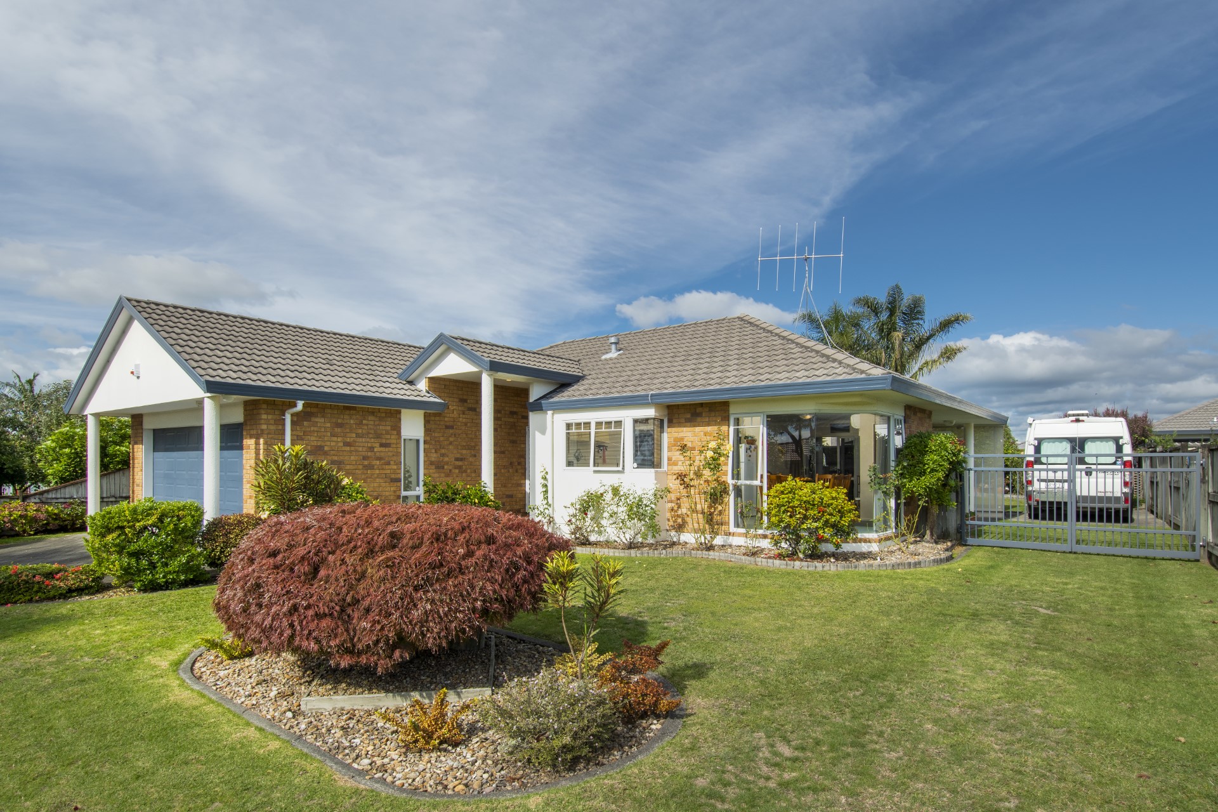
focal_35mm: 18
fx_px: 609
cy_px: 406
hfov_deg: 90.0
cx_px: 609
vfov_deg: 67.4
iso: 160
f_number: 14
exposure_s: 1/160
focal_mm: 12
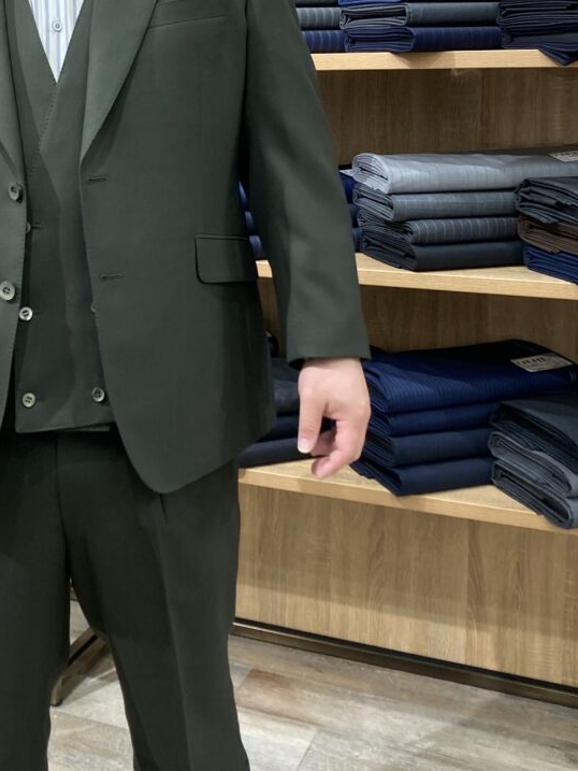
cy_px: 242
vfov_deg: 37.7
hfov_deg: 28.7
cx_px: 143
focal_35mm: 50
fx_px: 1113
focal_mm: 3.99
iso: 64
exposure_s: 1/50
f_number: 1.8
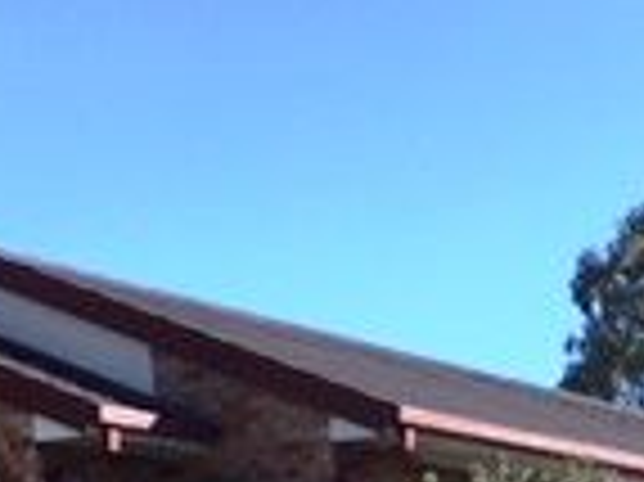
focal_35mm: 130
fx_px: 2417
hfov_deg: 15.0
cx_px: 581
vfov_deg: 11.1
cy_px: 640
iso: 25
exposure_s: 1/1099
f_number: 2.2
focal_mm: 4.15
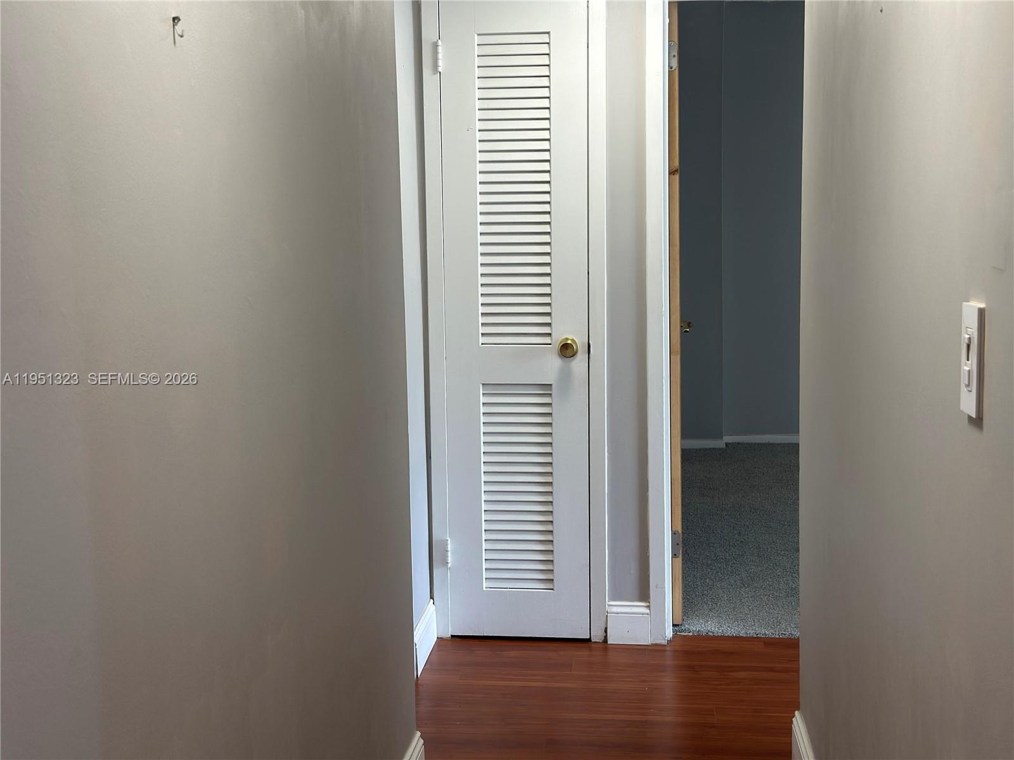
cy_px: 380
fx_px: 1406
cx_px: 507
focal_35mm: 48
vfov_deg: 30.3
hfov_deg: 39.7
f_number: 1.78
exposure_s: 1/120
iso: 80
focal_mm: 6.86
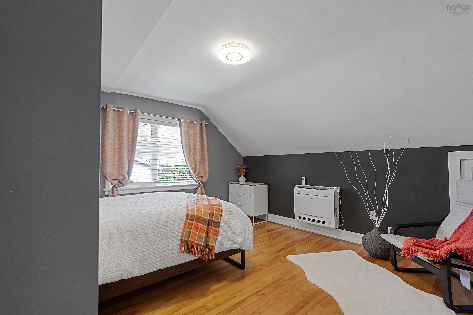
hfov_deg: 96.7
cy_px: 158
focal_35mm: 16
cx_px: 236
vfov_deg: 73.7
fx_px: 210
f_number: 8
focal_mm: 16
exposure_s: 1/15
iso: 250
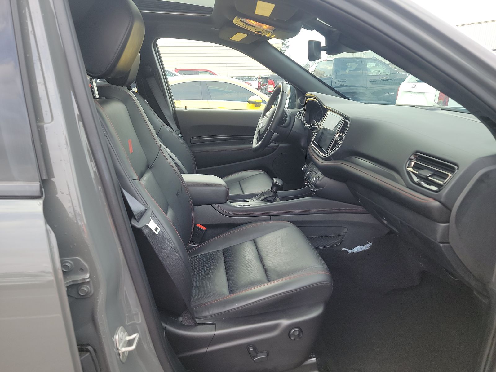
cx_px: 248
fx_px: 344
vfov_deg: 56.8
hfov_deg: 71.6
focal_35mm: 24
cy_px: 186
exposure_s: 1/119
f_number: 1.8
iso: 98
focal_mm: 6.7
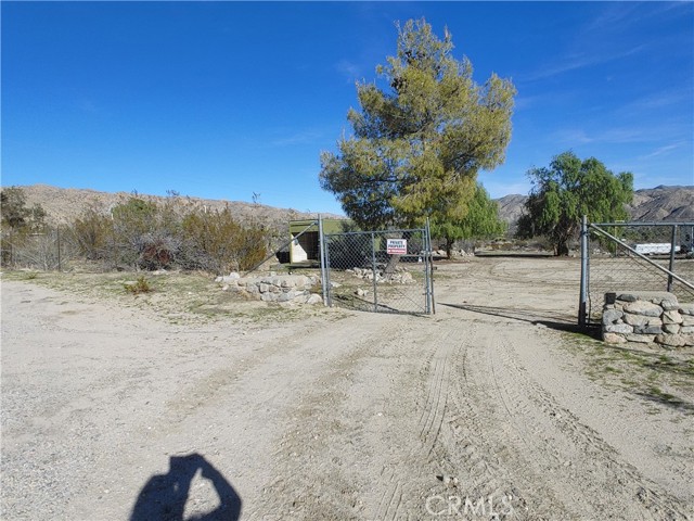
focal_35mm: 21
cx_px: 347
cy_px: 260
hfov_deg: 79.0
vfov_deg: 63.4
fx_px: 421
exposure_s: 1/1316
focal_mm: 1.78
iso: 50
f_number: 1.9
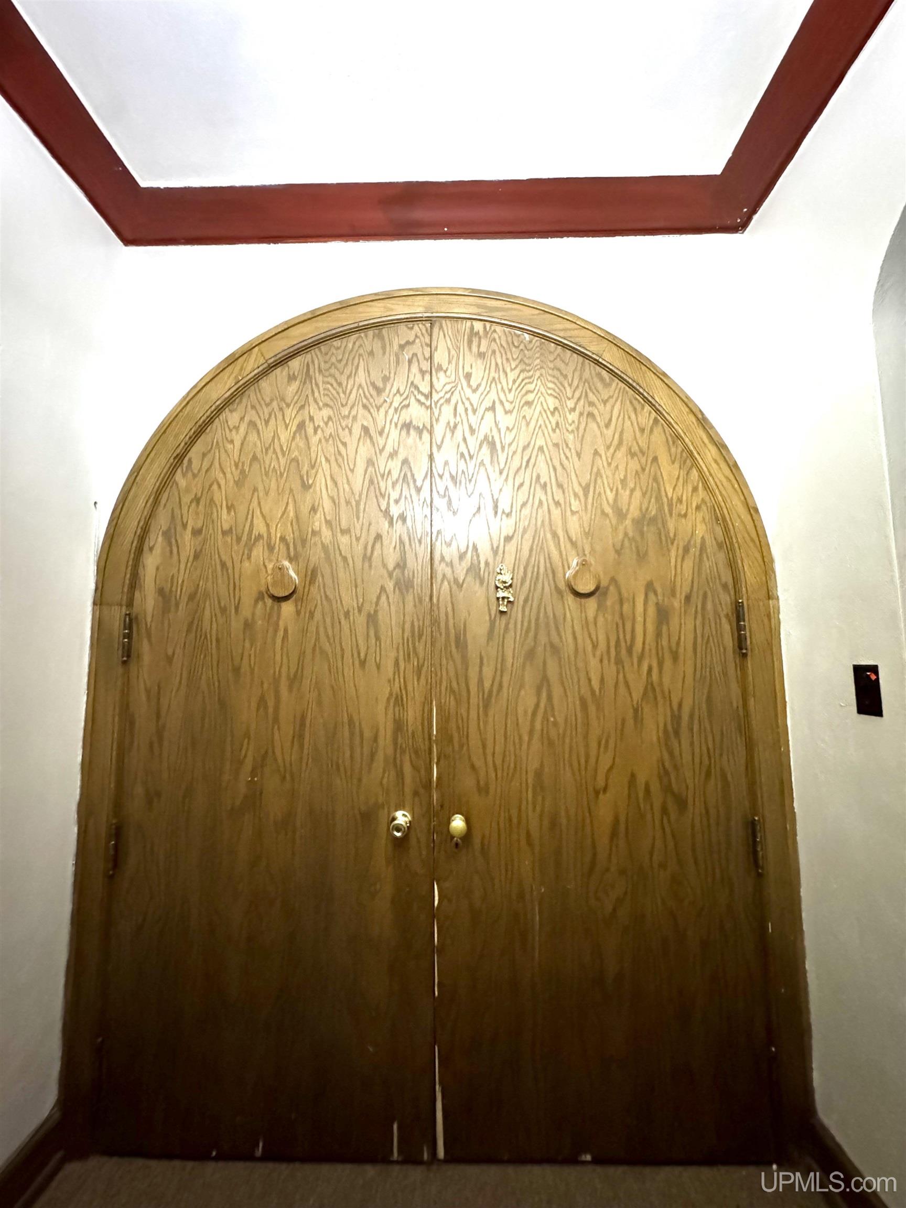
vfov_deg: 102.1
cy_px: 604
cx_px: 453
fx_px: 489
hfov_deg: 85.7
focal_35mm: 14
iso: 1600
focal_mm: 2.22
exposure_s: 1/40
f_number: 2.2
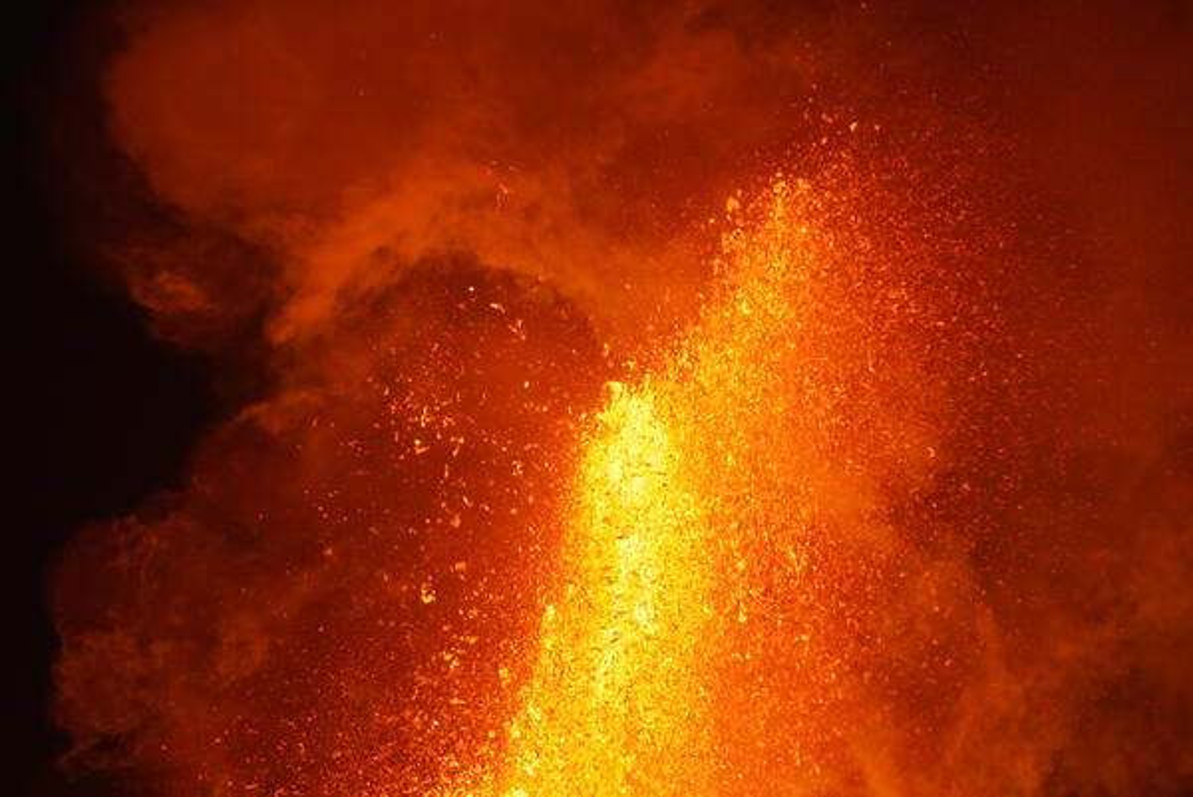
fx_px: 5903
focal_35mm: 178
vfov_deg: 7.7
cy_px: 398
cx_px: 596
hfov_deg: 11.5
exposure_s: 1/50
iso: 640
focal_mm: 178
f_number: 6.3
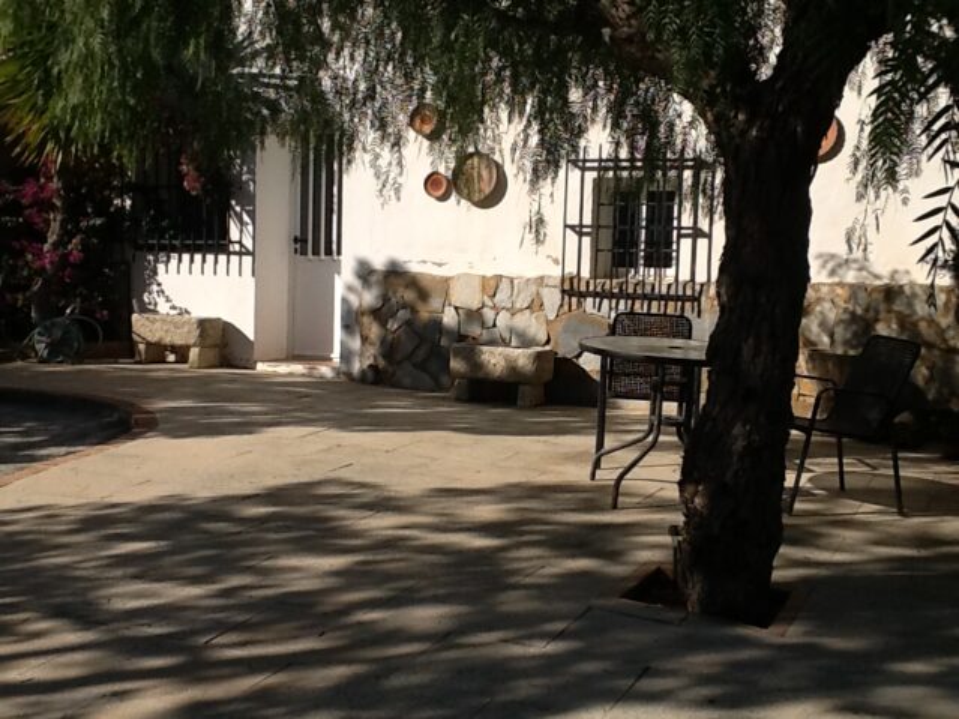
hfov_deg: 43.0
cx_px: 480
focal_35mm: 44
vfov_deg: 32.9
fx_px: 1219
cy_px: 360
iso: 40
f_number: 2.4
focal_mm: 2.03
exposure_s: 1/2433
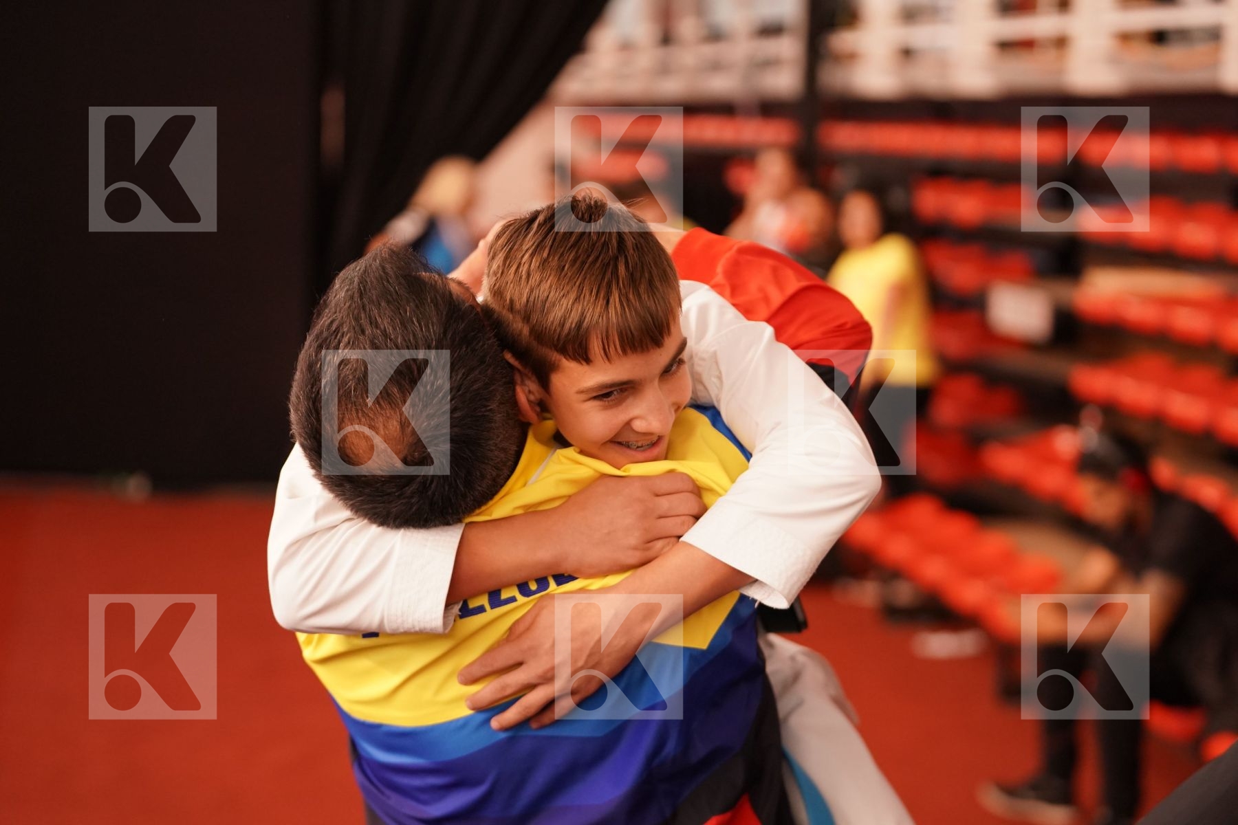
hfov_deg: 26.0
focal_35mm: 78
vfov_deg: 17.5
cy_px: 412
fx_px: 2682
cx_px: 619
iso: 2500
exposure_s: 1/500
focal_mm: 78
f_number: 2.8
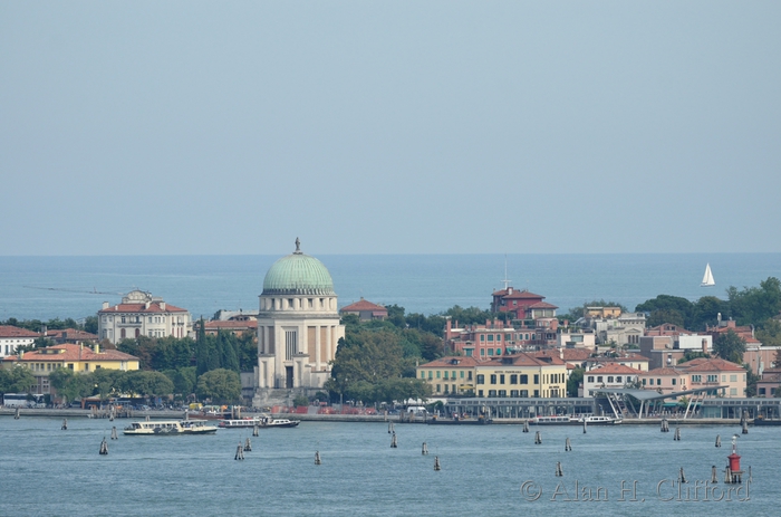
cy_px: 258
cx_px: 390
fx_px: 10063
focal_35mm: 465
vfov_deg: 2.9
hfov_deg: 4.4
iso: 160
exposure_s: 1/640
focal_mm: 310
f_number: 5.3
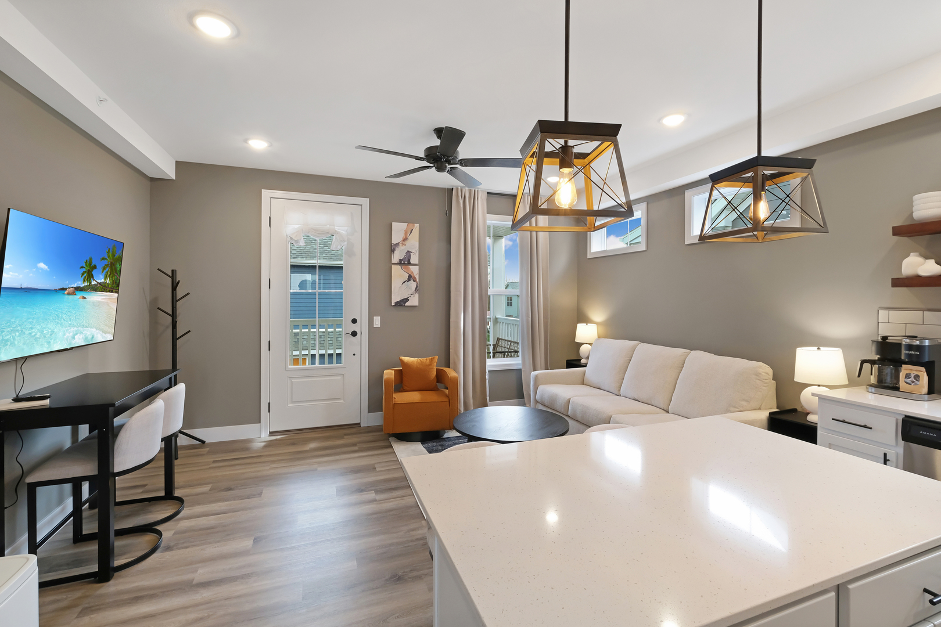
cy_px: 314
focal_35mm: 15
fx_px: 392
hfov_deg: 100.4
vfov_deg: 77.3
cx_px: 470
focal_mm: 10
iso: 1250
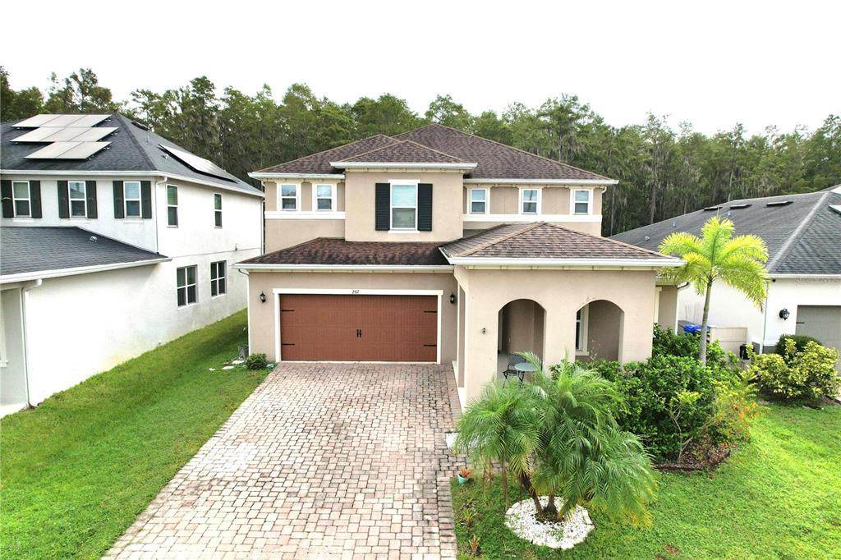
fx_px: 514
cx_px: 420
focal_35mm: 22
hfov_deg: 78.6
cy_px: 280
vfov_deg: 57.2
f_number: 2.8
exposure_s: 1/80
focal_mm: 8.38
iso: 100
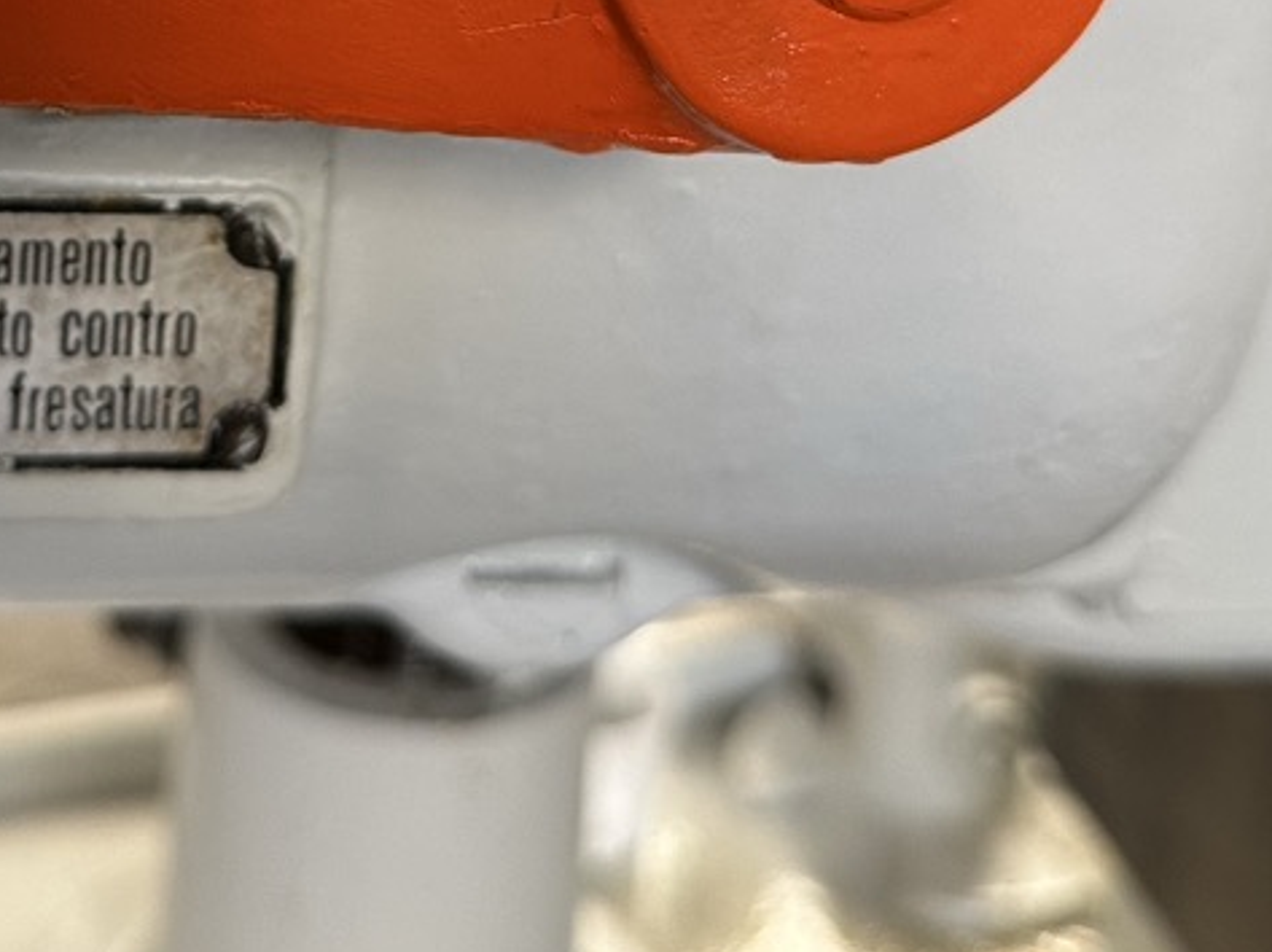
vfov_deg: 21.3
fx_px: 2387
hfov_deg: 29.3
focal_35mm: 65
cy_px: -132
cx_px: 285
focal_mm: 6.86
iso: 250
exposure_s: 1/80
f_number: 1.78
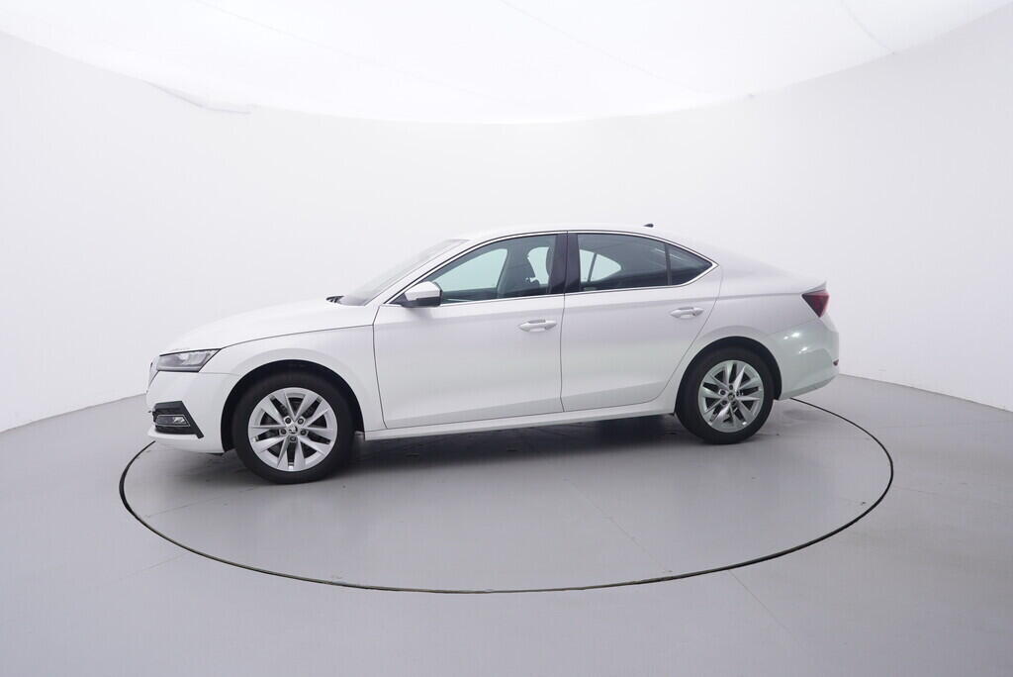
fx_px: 633
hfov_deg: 77.3
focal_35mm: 22
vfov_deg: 56.2
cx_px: 506
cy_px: 338
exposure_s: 1/80
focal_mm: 15
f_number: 5
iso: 200
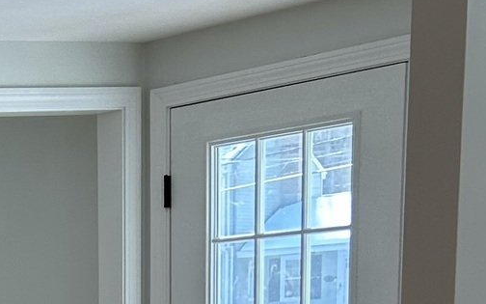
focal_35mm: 126
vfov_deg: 9.3
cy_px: 729
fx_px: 1669
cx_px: -249
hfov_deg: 15.3
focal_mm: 5.7
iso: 40
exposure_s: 1/139
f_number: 1.5
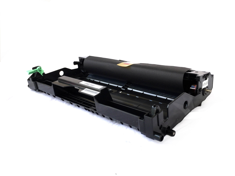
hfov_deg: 61.7
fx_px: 197
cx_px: 118
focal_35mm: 29
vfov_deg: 48.2
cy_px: 88
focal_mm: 4.15
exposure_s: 1/476
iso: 32
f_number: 2.2
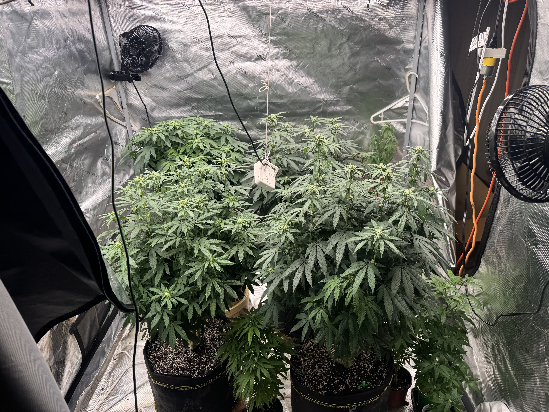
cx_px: 274
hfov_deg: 71.6
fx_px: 381
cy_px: 206
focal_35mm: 24
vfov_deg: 56.8
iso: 80
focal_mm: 6.76
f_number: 1.78
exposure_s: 1/876
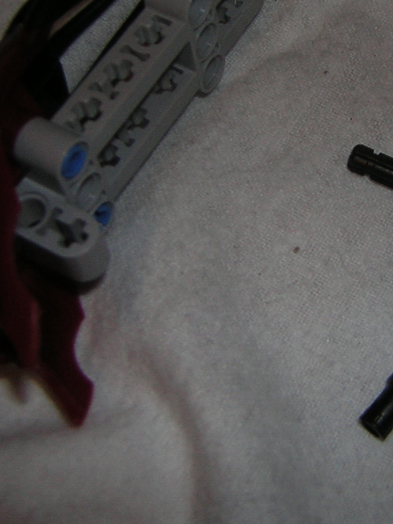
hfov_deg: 22.4
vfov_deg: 30.1
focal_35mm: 64
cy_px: 190
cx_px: 356
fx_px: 969
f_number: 2.6
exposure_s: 1/60.1
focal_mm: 4.7
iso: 50
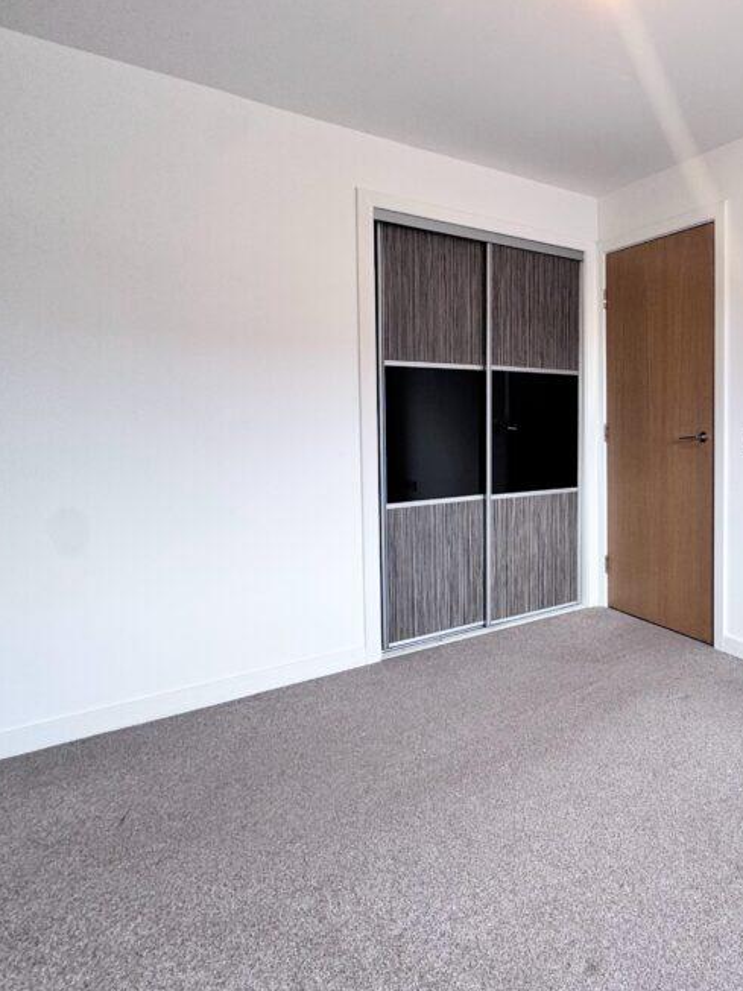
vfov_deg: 76.0
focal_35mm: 22
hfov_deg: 54.6
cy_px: 433
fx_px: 630
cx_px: 643
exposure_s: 1/99
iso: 100
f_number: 2.2
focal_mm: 2.22
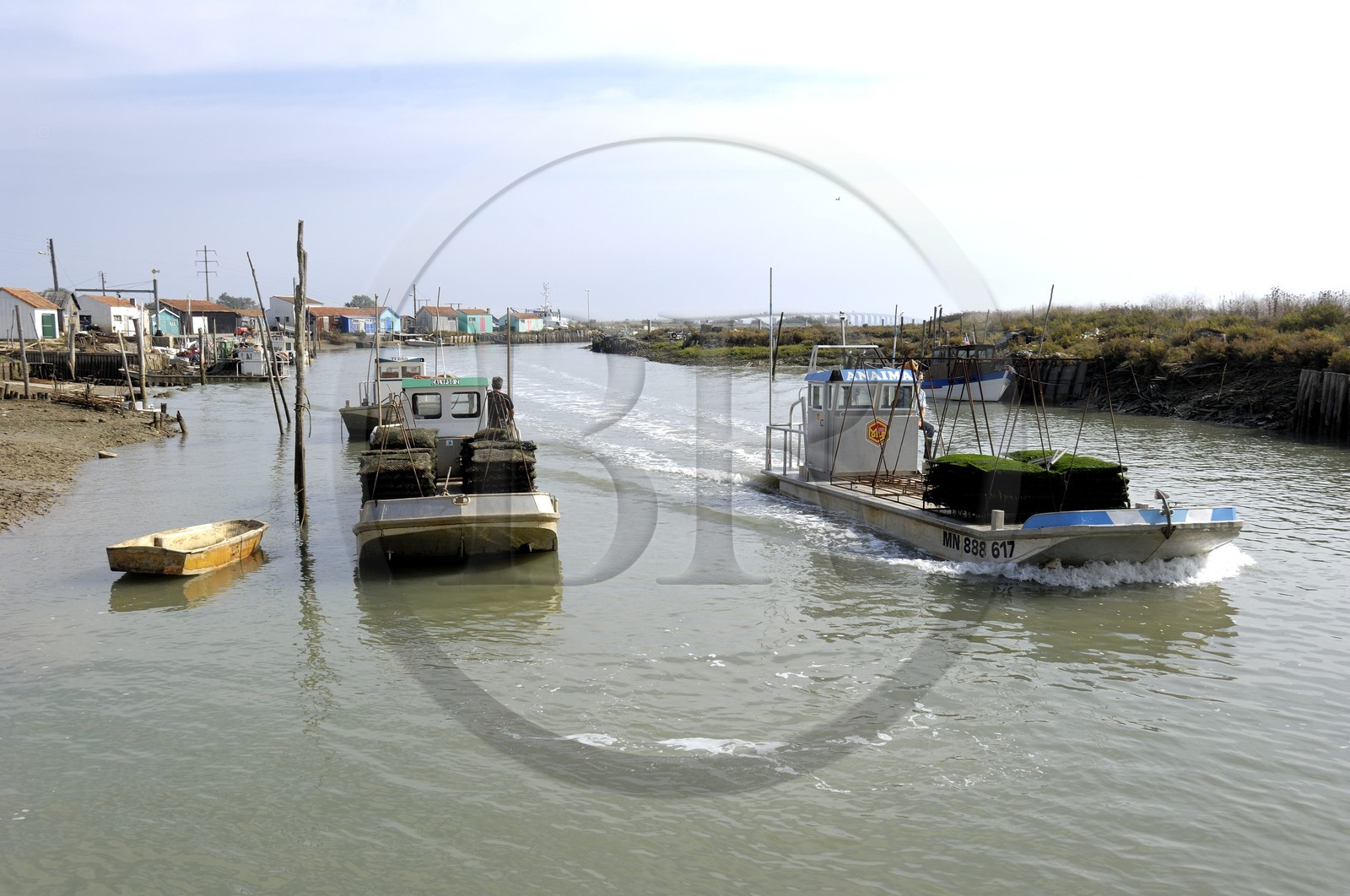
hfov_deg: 62.0
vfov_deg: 43.5
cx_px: 675
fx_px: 1123
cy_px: 448
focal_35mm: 30
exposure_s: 1/160
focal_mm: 20
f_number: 11
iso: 100
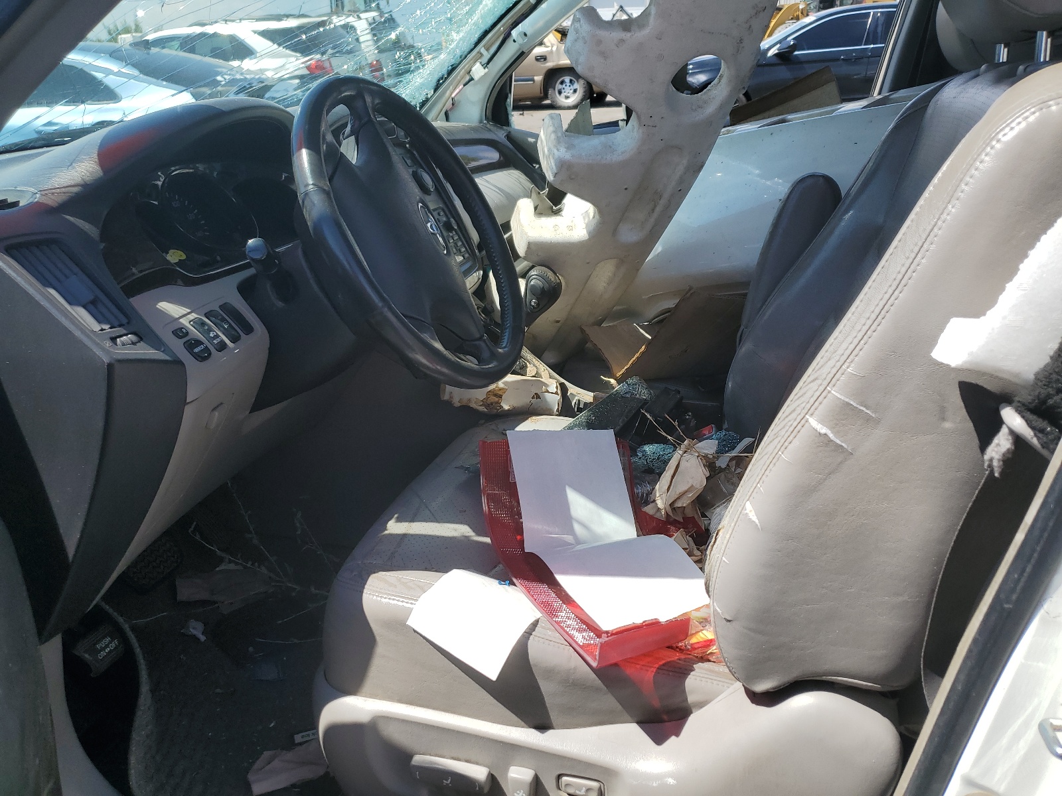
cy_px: 398
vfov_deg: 53.1
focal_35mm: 26
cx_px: 531
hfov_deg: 67.3
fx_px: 798
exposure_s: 1/2000
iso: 50
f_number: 1.5
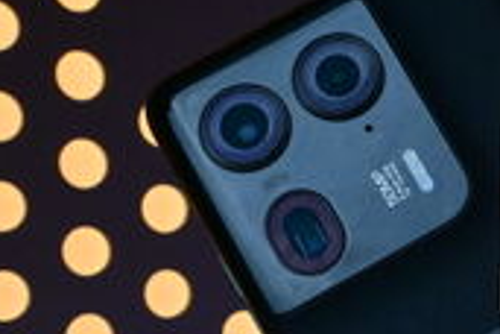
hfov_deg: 14.8
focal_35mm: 129
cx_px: 746
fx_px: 1792
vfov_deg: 10.4
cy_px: 418
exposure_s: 1/80
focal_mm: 24
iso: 640
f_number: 16
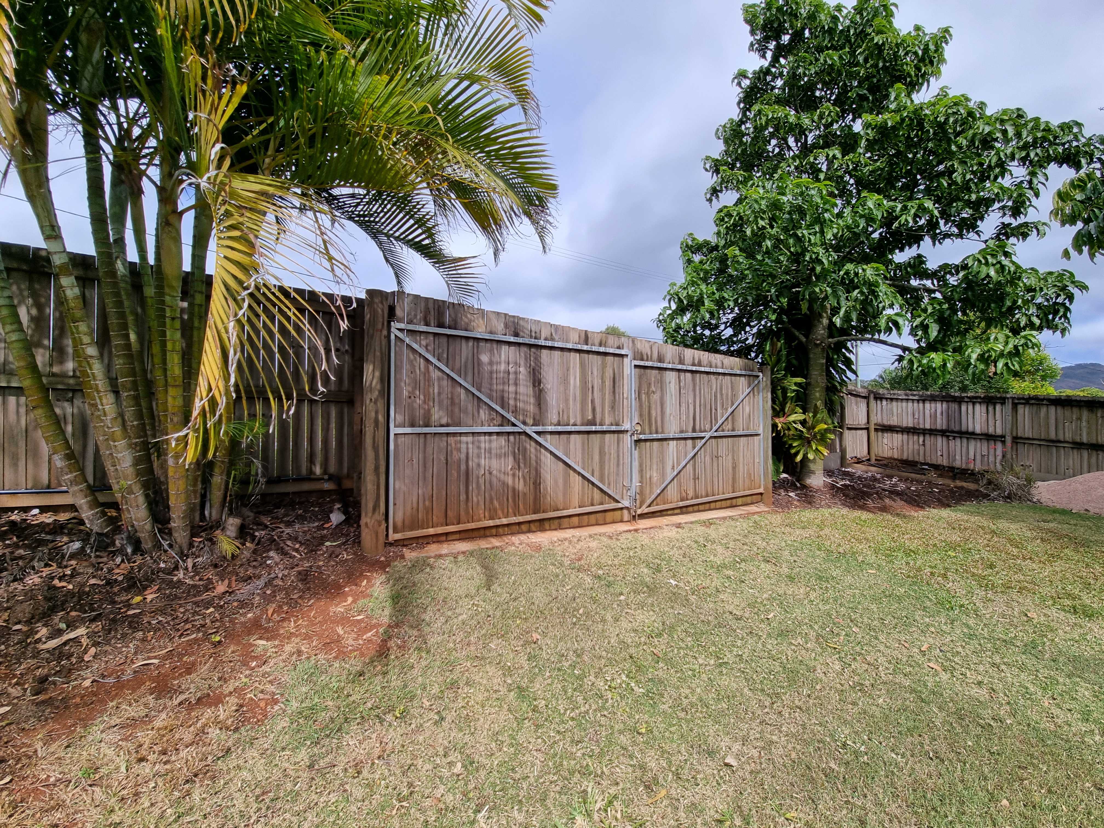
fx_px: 415
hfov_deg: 106.2
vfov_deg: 89.9
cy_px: 414
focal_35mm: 13
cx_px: 552
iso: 50
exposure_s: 1/1740
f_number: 2.2
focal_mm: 2.2
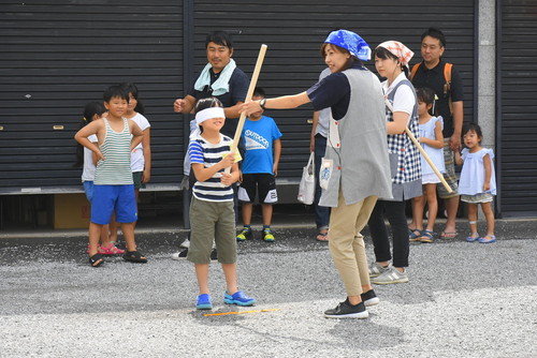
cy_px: 179
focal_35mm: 99
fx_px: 1478
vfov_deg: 13.8
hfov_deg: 20.6
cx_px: 268
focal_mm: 66
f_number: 9
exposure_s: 1/1250
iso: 1000
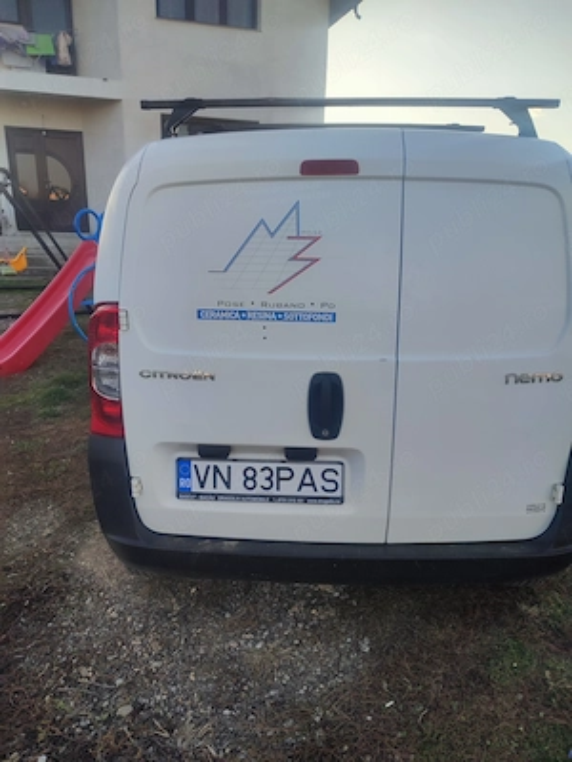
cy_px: 381
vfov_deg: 71.6
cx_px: 286
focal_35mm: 24
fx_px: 529
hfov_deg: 56.8
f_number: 1.89
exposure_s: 1/366
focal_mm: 5.89
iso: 50
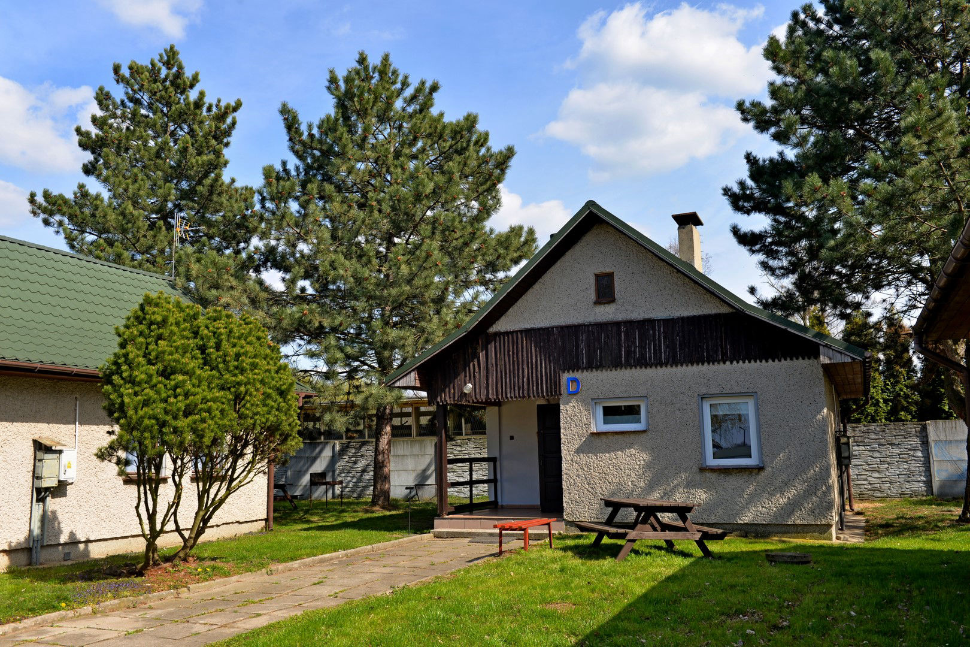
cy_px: 324
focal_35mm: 32
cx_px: 485
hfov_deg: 58.7
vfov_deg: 41.1
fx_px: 862
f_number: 8
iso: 100
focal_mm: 32
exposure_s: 1/200
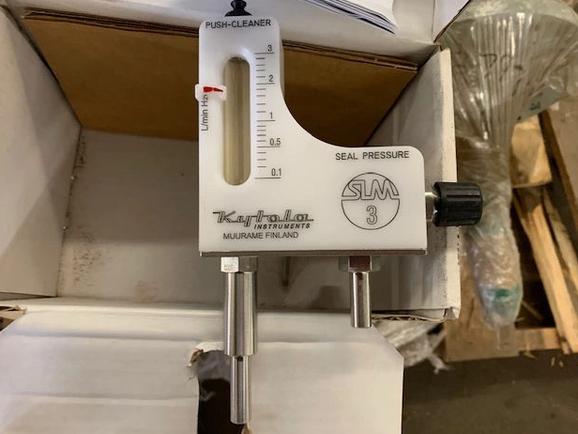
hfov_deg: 65.3
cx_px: 290
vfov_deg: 51.3
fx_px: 451
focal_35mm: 27
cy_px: 211
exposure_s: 1/60
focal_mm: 4.25
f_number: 1.8
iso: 400
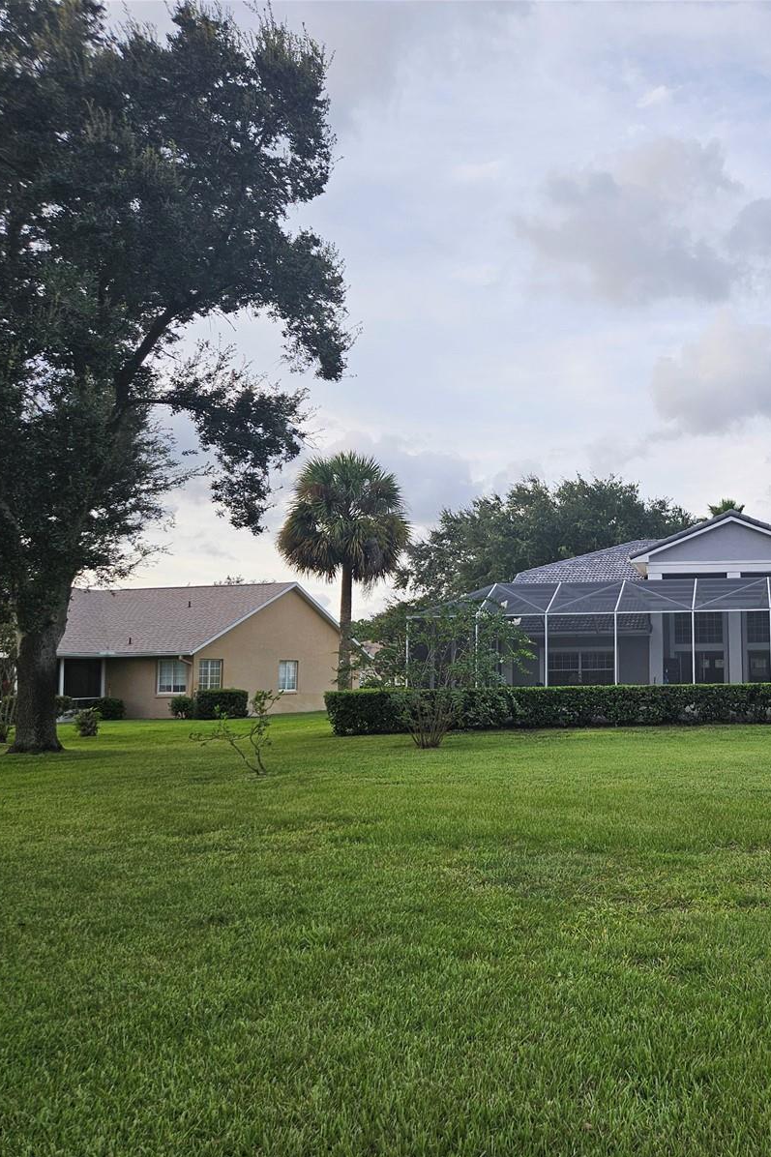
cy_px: 579
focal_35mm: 32
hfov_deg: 38.5
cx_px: 684
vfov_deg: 58.7
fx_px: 1028
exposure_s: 1/466
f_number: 1.8
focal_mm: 5.4
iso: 25
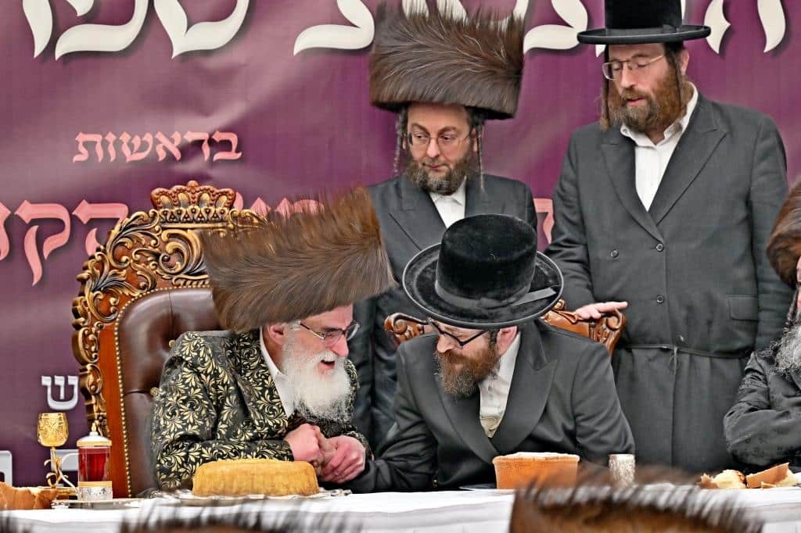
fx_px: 4003
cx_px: 400
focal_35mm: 180
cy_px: 266
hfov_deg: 11.4
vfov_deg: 7.6
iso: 500
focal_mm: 120
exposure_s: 1/200
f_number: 4
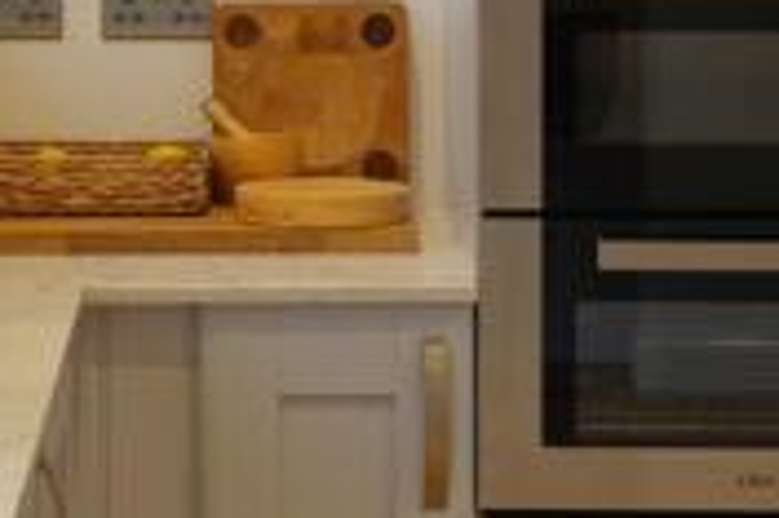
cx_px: 133
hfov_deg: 15.7
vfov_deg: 10.4
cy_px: -33
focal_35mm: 130
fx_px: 2810
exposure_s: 1/50
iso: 400
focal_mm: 32
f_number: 5
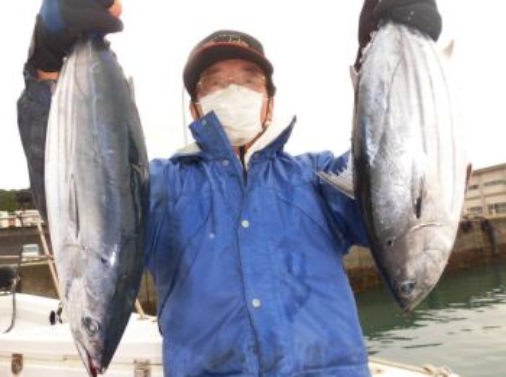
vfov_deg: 56.6
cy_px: 188
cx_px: 253
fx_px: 350
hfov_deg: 71.7
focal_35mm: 24
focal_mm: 4.3
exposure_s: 1/100
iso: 100
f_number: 3.1
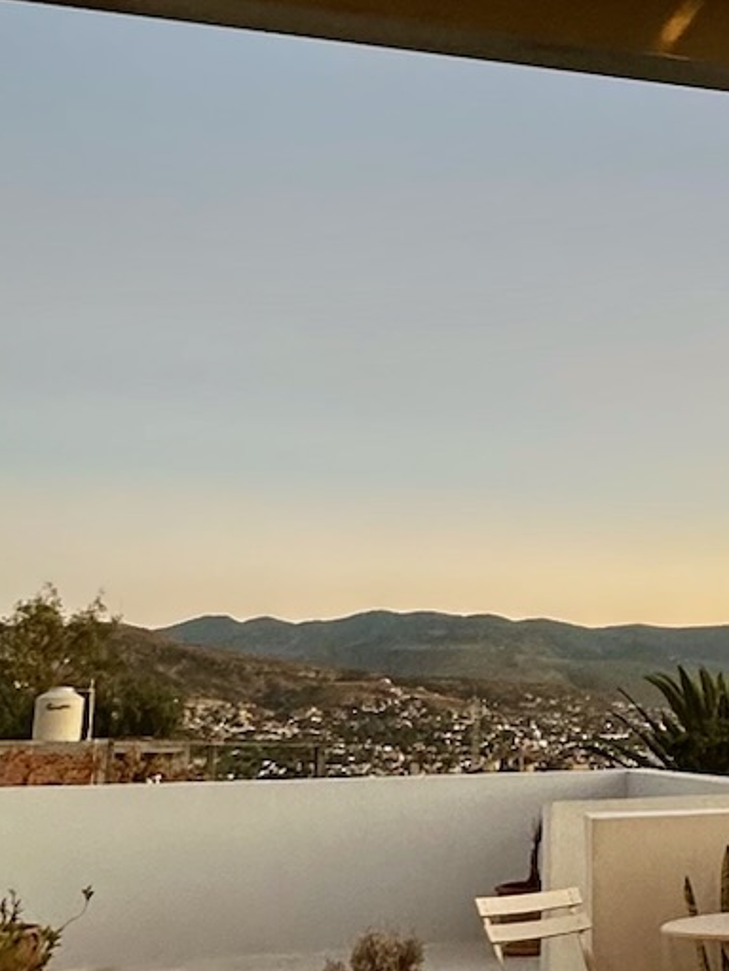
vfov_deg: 34.3
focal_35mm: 56
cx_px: 871
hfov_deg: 23.8
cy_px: 410
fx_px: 1572
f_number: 2.2
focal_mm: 2.22
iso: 160
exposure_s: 1/60
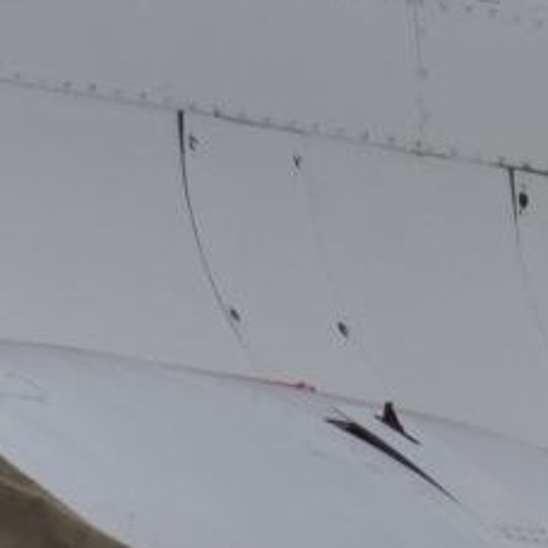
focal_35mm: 2405
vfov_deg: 0.7
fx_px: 43075
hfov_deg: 0.7
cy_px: -498
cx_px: 673
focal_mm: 210
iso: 200
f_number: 8
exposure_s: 1/640
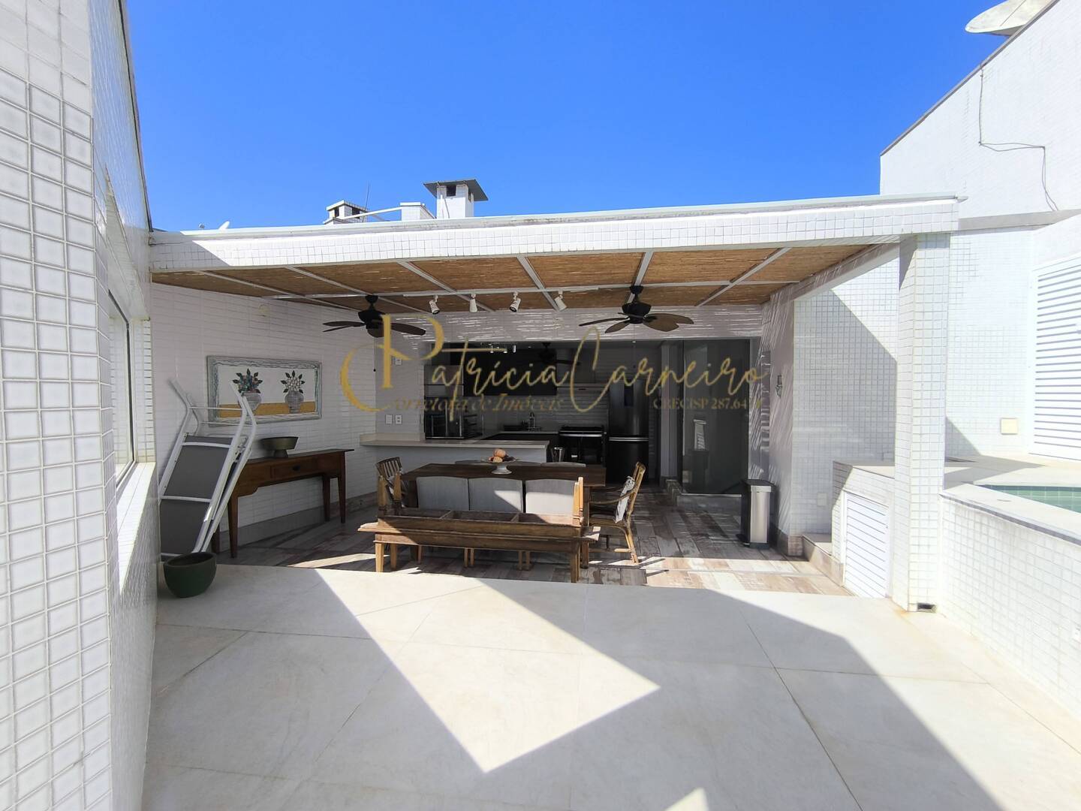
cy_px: 406
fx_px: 500
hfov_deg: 94.5
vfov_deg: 78.1
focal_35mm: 16
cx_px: 540
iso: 50
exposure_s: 1/1449
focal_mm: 1.65
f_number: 2.2
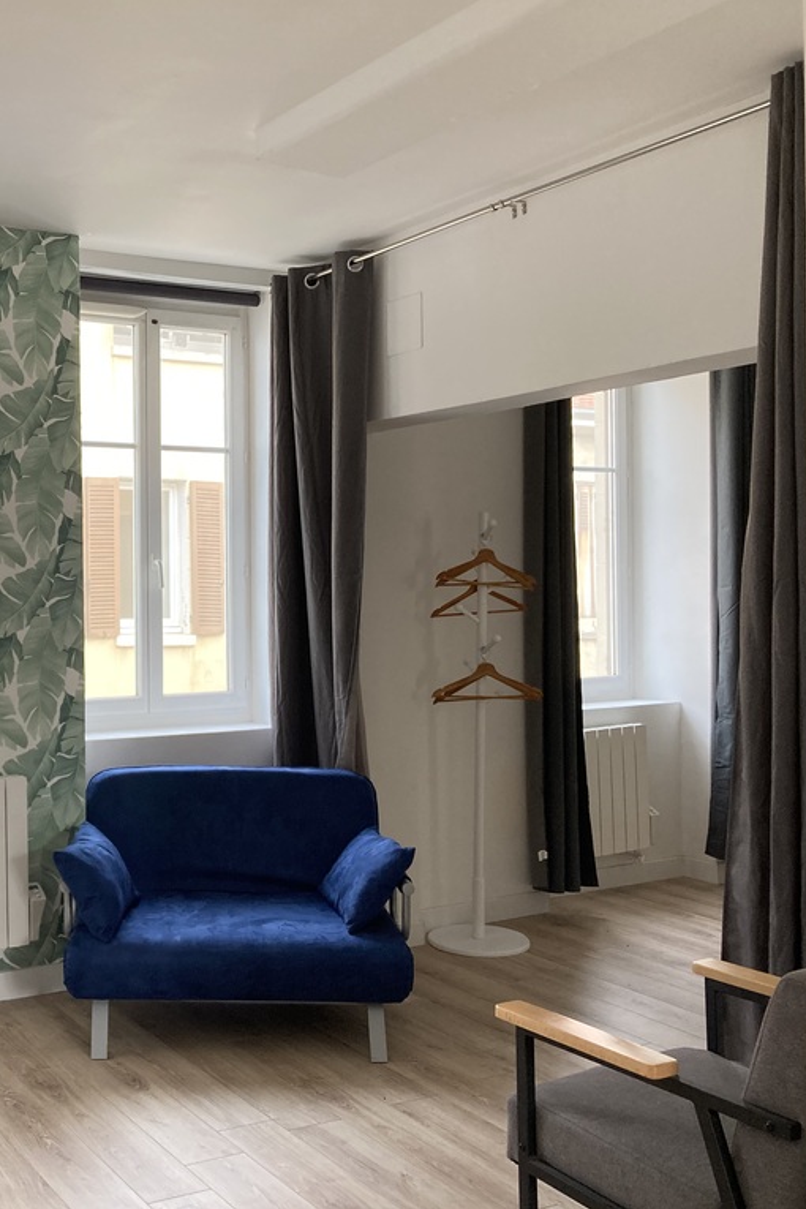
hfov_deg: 33.0
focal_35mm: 39
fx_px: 1310
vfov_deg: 49.6
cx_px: 139
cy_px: 604
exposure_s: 1/121
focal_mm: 3.99
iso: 64
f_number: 1.8
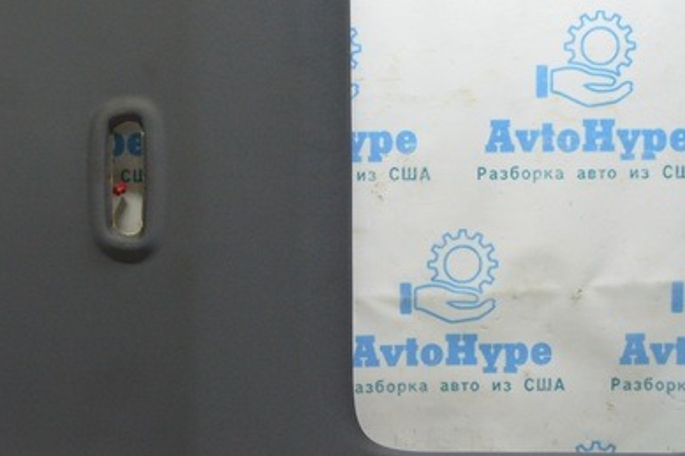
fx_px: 1502
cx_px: 292
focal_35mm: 79
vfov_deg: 17.2
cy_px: 179
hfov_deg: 25.7
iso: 400
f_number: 3.5
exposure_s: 1/40
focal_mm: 20
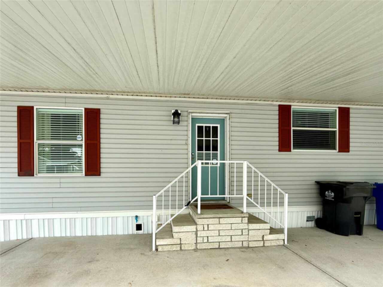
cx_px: 192
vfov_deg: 85.7
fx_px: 155
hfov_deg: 102.1
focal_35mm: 14
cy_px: 144
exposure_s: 1/424
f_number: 2.2
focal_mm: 2.22
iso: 50
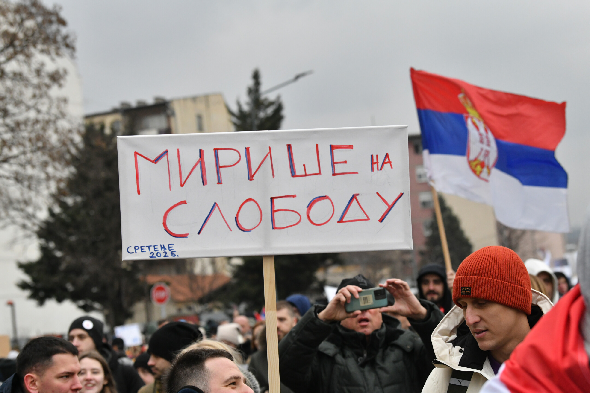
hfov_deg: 23.6
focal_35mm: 86
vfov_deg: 15.9
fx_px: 1409
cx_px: 295
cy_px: 196
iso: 3200
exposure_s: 1/8000
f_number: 5.6
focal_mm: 86
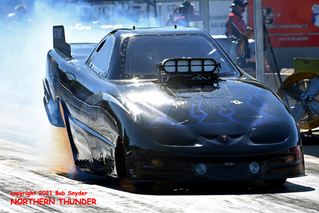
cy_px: 106
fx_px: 2660
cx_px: 160
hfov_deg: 6.9
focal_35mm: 300
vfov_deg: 4.6
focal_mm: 200
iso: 160
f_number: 5.6
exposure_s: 1/1000
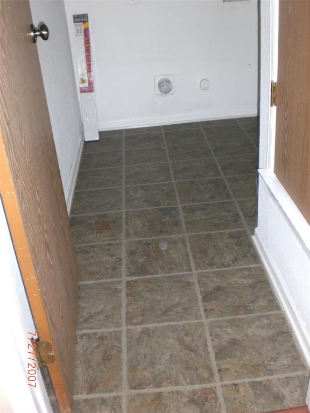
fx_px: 454
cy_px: 206
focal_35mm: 38
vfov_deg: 49.0
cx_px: 155
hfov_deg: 37.7
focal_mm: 6.3
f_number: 3.1
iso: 200
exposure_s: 1/60
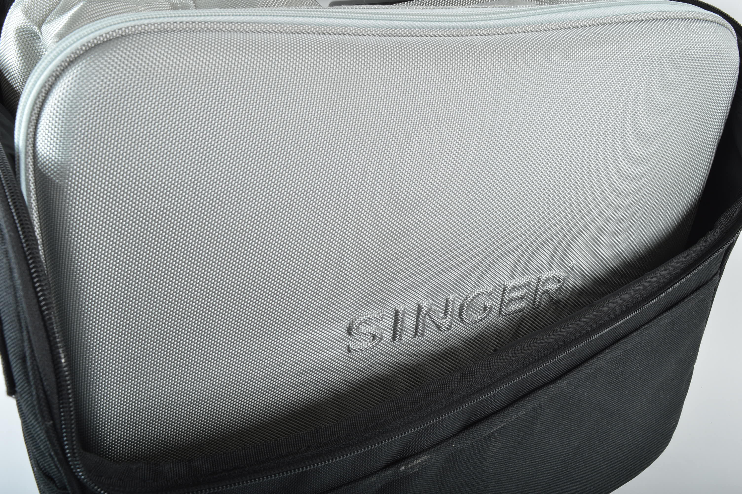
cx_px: 371
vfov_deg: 38.3
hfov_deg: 55.1
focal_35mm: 34
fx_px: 710
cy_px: 247
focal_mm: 23
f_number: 13
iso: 100
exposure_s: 1/200
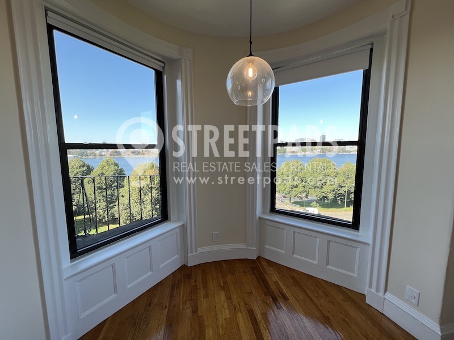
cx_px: 227
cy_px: 170
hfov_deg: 106.2
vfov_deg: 89.9
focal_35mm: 13
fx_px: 170
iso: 32
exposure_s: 1/157
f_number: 1.8
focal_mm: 1.57
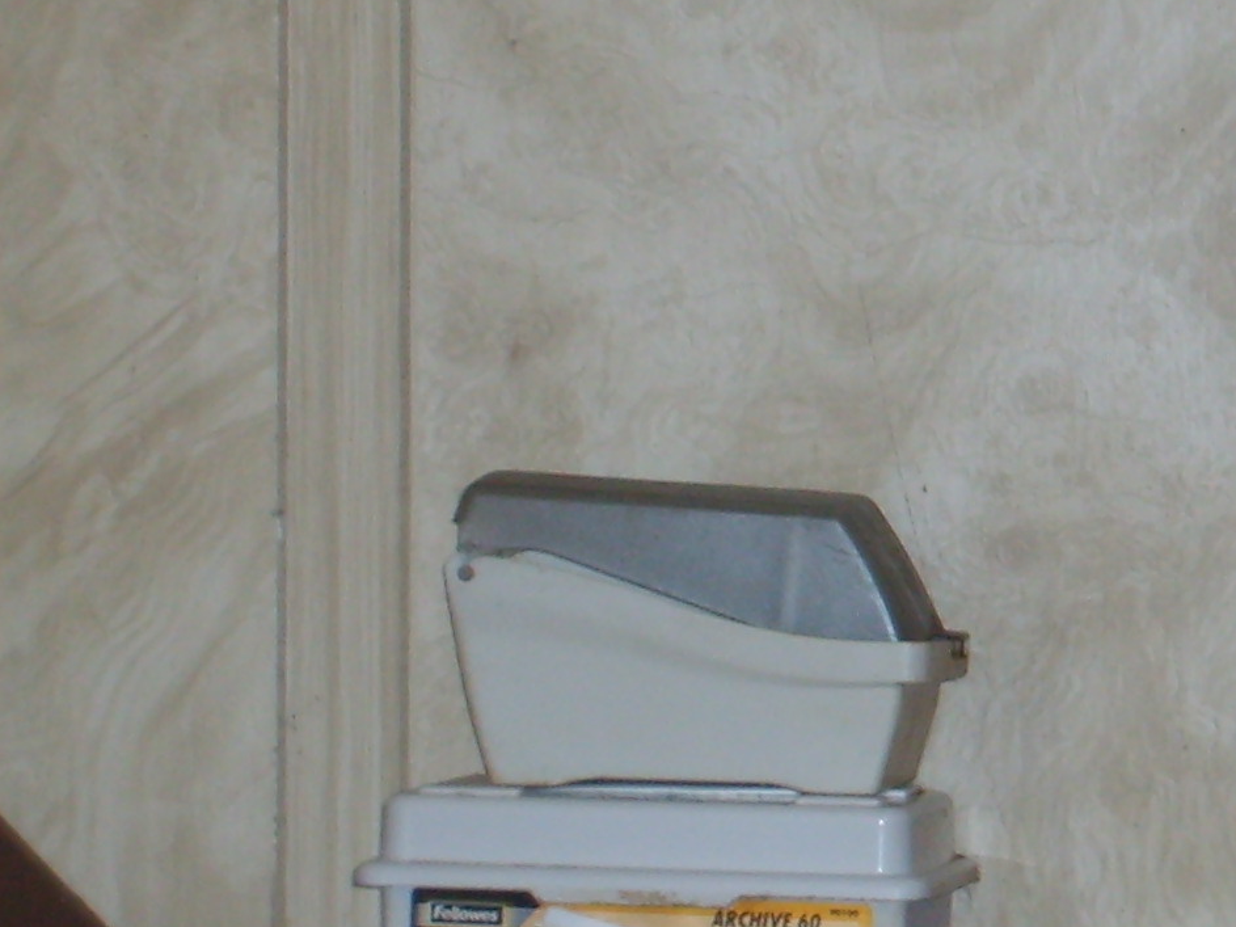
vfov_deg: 6.7
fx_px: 7854
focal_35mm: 220
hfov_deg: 8.8
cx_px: 1667
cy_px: 29
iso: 100
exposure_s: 1/60
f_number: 4.2
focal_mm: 13.7
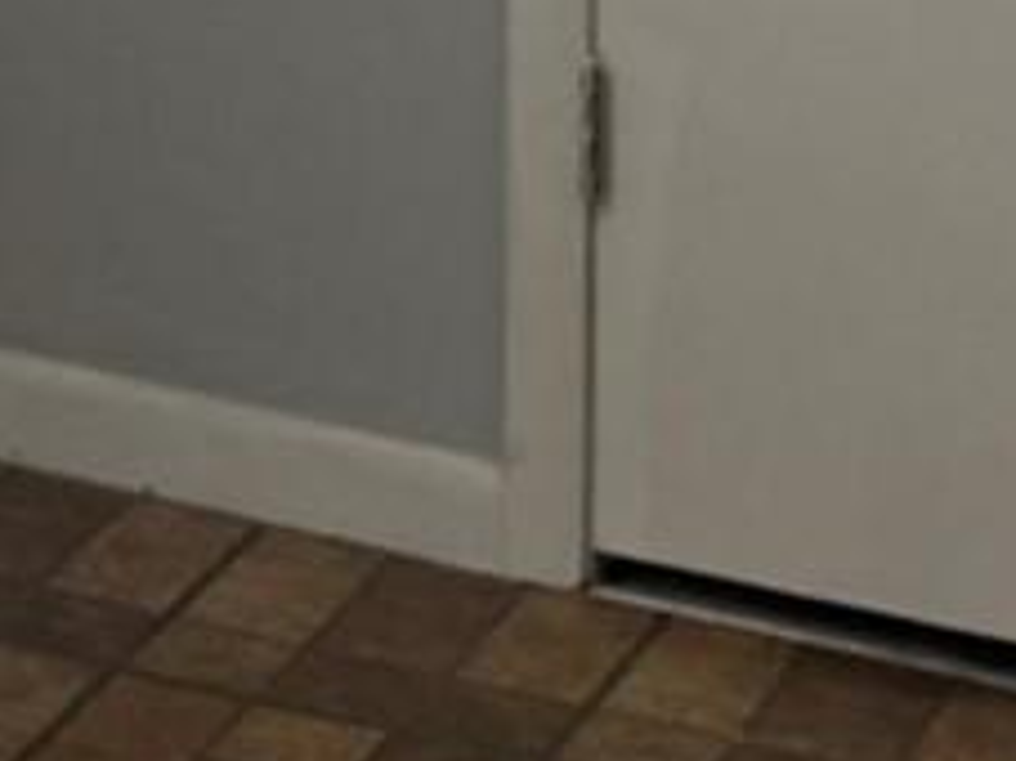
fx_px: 4958
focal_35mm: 169
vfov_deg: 7.7
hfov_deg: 11.0
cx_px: -797
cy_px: -1441
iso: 100
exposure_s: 1/129
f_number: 1.78
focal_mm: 6.76
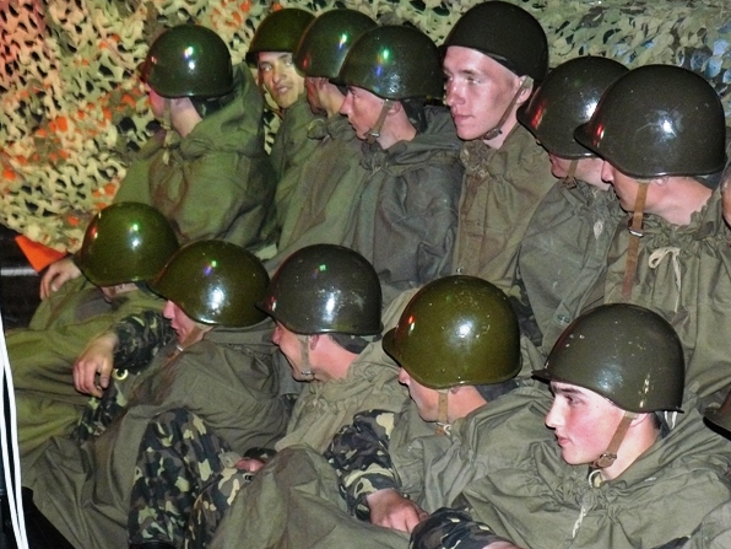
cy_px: 265
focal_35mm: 88
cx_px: 385
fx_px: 1858
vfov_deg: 16.8
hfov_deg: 22.3
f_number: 3.2
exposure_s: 1/30
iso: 400
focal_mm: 13.7
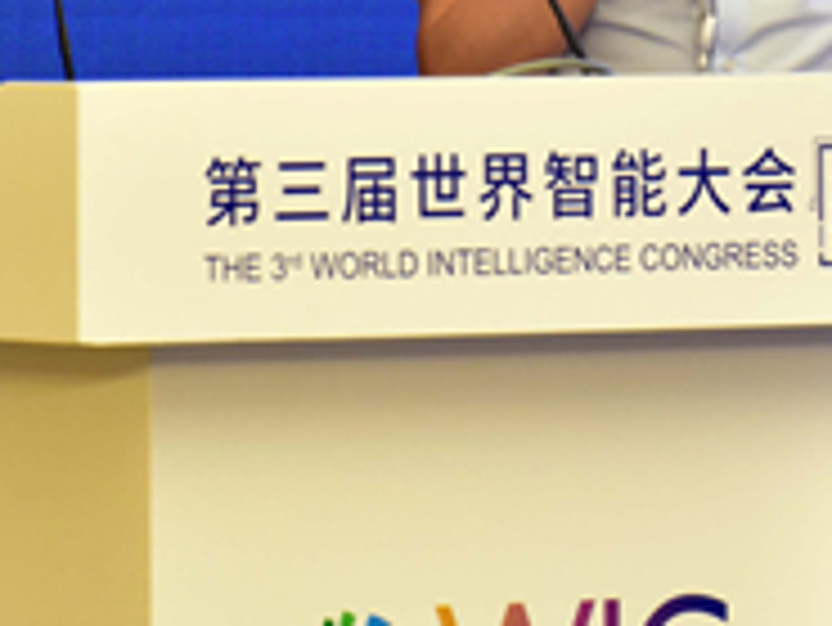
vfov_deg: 3.5
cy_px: -144
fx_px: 10101
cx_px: 517
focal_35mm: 420
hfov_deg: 4.7
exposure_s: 1/80
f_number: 5.6
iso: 2000
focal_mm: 135
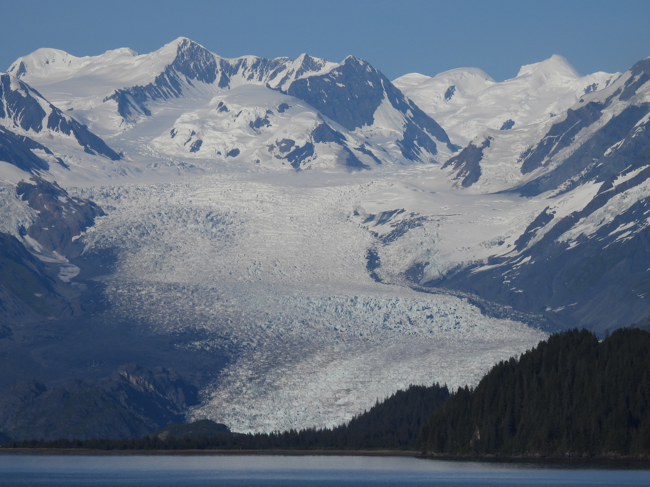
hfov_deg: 7.6
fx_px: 4882
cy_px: 244
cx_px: 325
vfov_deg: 5.7
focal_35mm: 260
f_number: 5
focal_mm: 46.4
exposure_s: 1/2000
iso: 100
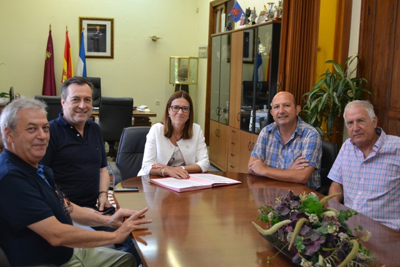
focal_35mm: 39
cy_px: 134
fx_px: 433
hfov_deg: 49.5
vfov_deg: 34.2
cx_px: 200
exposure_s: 1/60
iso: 720
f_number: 4
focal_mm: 26
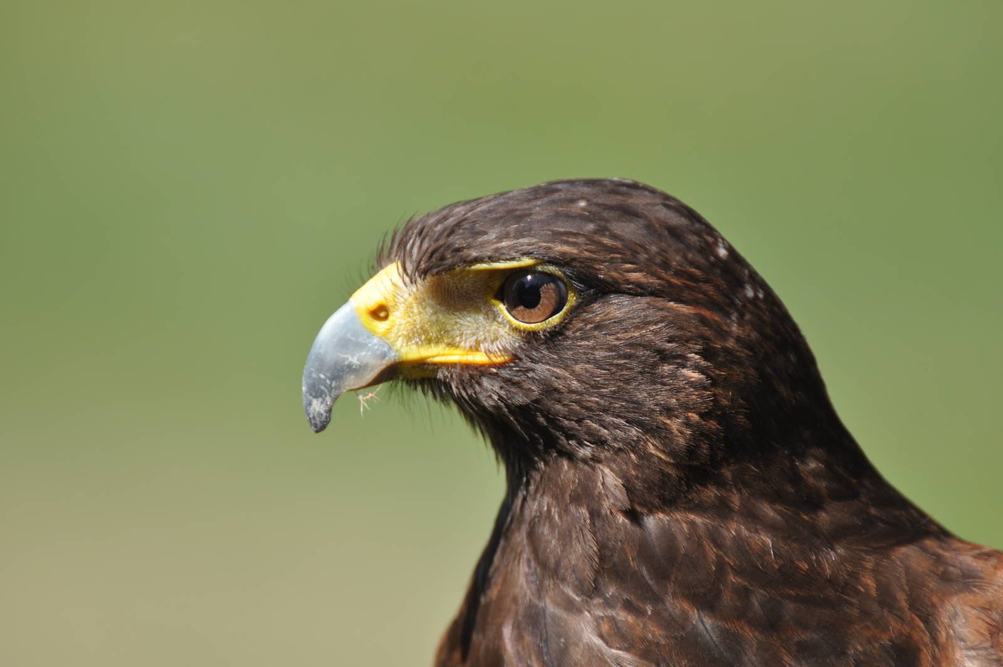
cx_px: 502
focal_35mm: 450
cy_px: 334
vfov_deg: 3.0
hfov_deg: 4.6
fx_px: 12523
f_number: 5.6
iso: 220
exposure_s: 1/500
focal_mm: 300
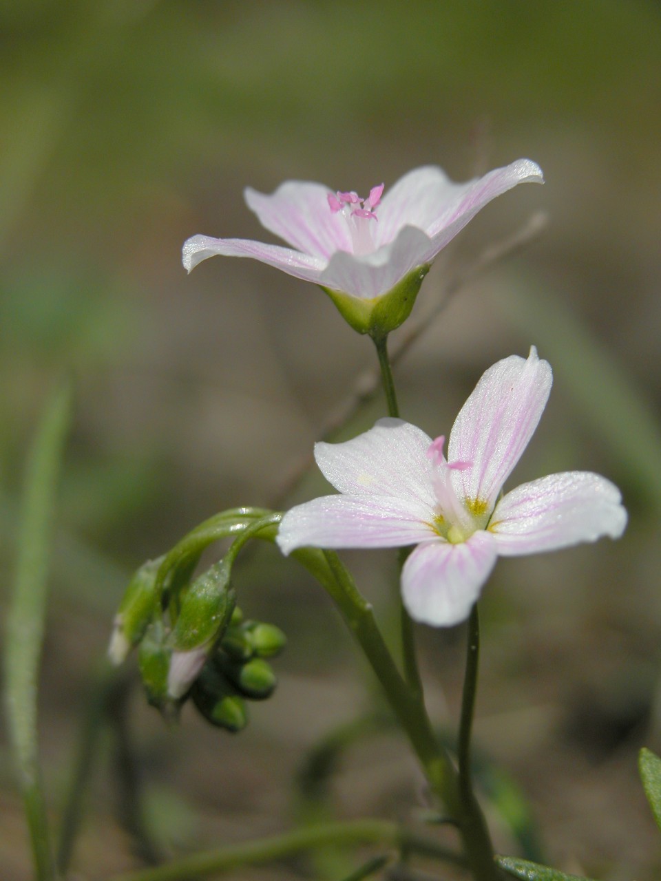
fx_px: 3183
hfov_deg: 11.9
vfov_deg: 15.8
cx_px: 330
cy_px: 440
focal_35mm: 125
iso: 100
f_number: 3.8
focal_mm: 31.9
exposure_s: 1/1645
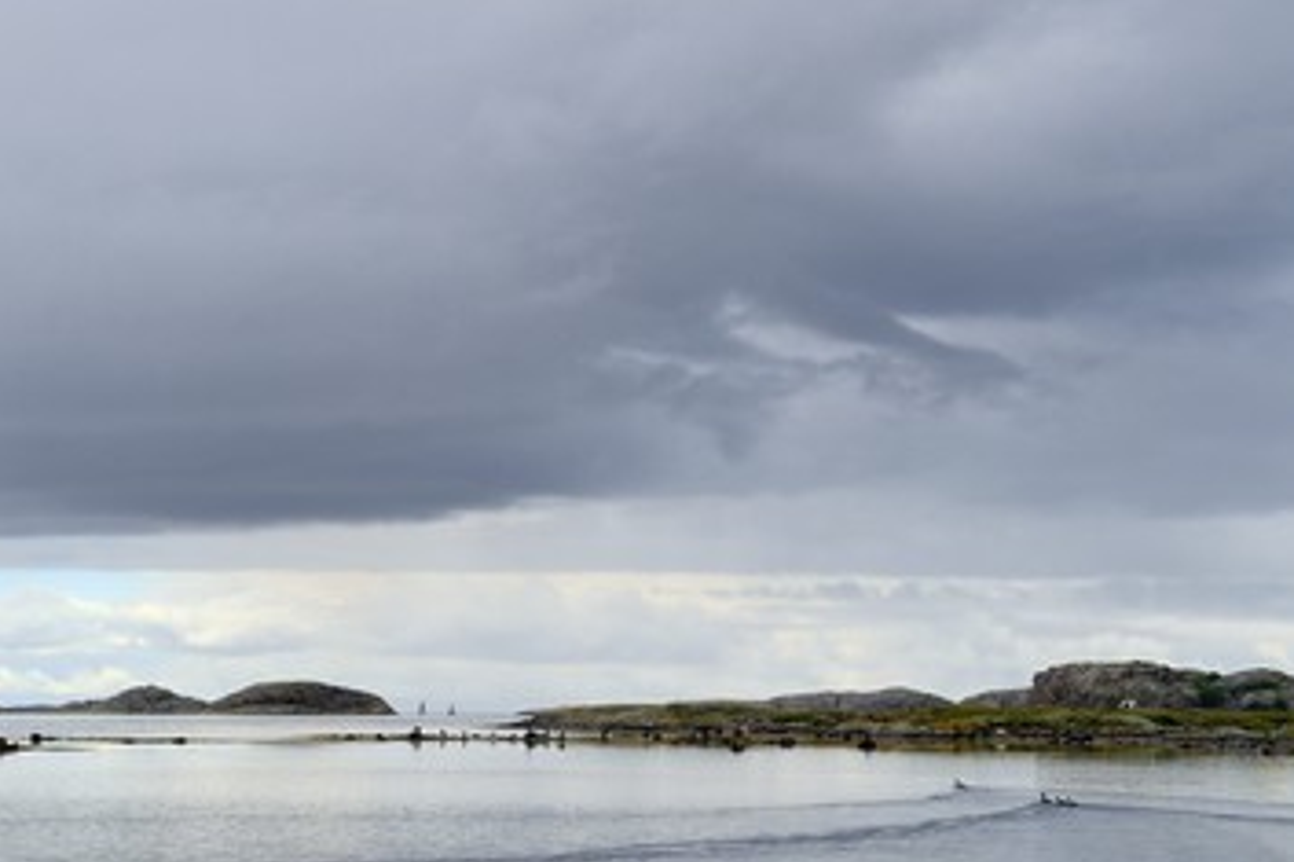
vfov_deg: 19.7
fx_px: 2479
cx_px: 532
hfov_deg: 29.2
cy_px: 466
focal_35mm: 69
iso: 400
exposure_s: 1/250
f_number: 14
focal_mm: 58
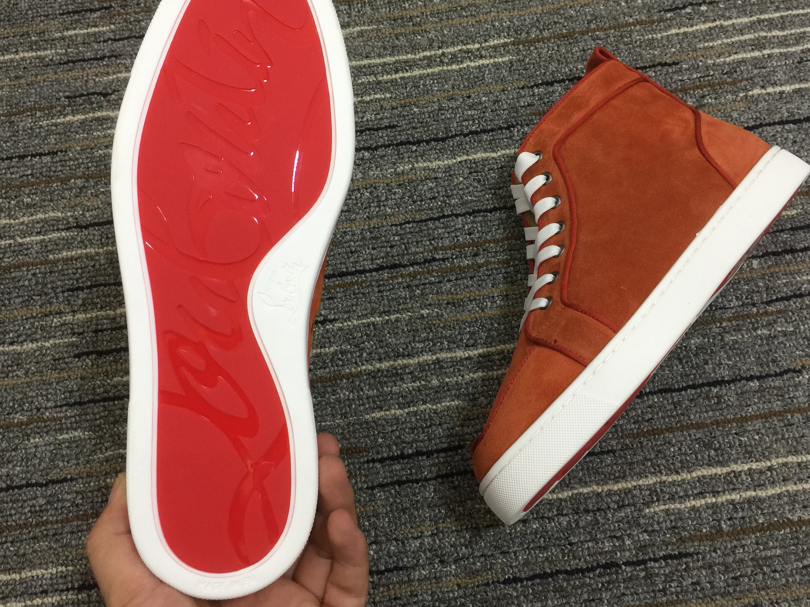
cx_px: 404
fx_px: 796
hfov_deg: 54.0
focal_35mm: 34
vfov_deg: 41.7
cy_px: 267
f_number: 2.2
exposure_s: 1/17
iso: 50
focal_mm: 4.15
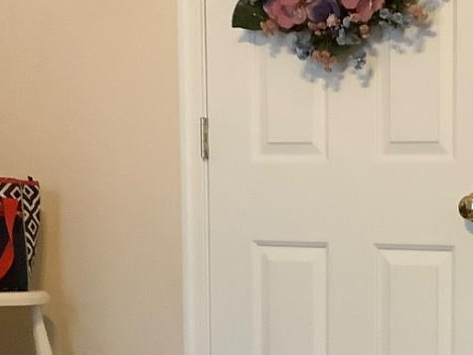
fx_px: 1352
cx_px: 468
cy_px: 354
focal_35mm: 99
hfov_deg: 19.3
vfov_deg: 14.7
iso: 320
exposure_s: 1/30
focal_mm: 3.3
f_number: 2.4
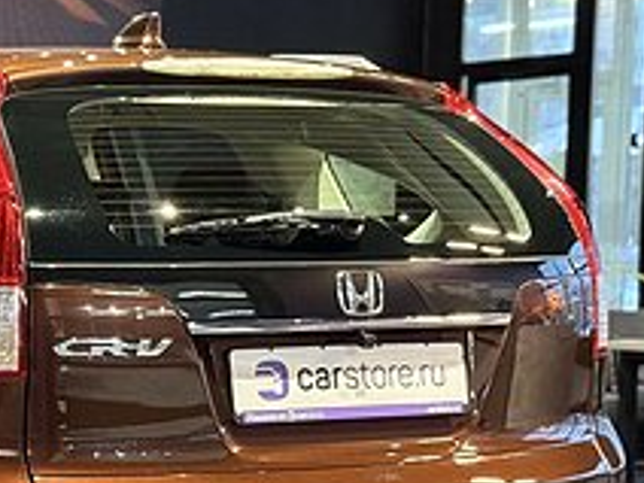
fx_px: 2307
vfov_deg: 11.8
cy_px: 477
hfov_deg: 15.5
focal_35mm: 124
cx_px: -27
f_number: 1.78
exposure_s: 1/33
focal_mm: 6.76
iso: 500
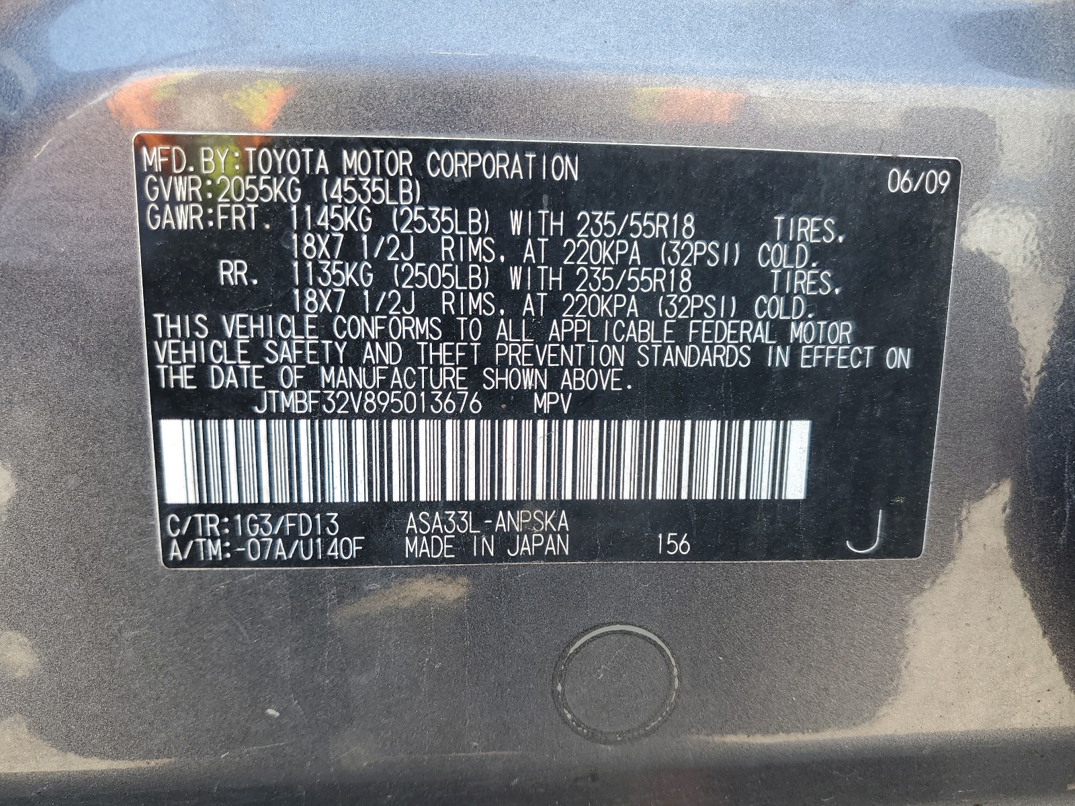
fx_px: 807
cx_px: 538
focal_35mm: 26
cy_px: 403
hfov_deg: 67.3
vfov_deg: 53.1
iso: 50
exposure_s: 1/152
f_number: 1.5
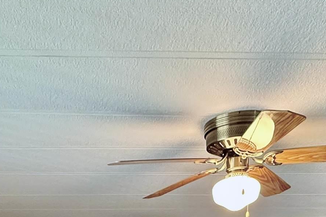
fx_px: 453
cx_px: 95
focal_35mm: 50
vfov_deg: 20.6
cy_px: 369
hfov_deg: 38.9
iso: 640
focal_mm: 2.22
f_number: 2.2
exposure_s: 1/60
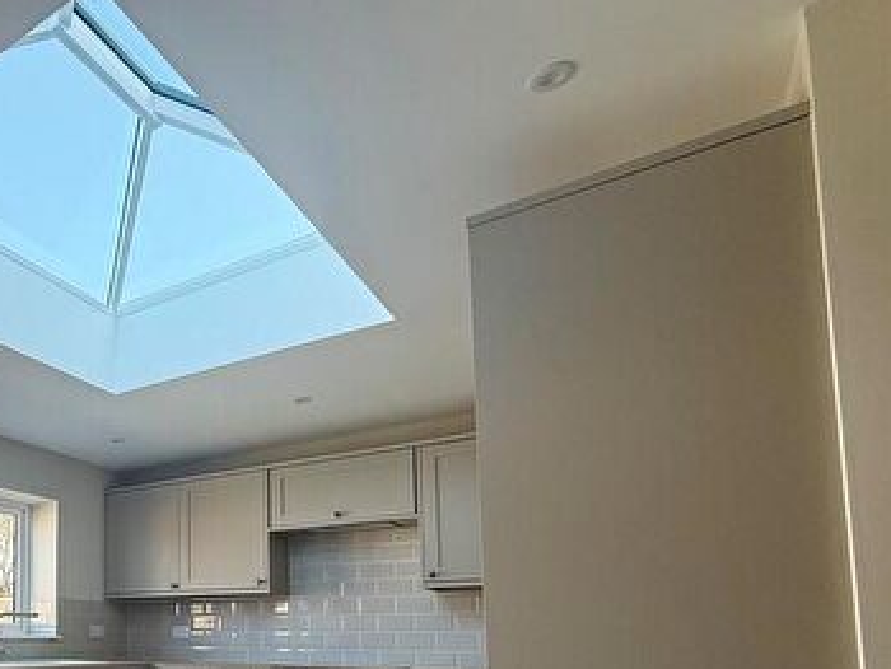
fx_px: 721
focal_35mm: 28
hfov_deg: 53.7
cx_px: 59
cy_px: 579
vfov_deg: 45.9
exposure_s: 1/196
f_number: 2.2
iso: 64
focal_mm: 2.22
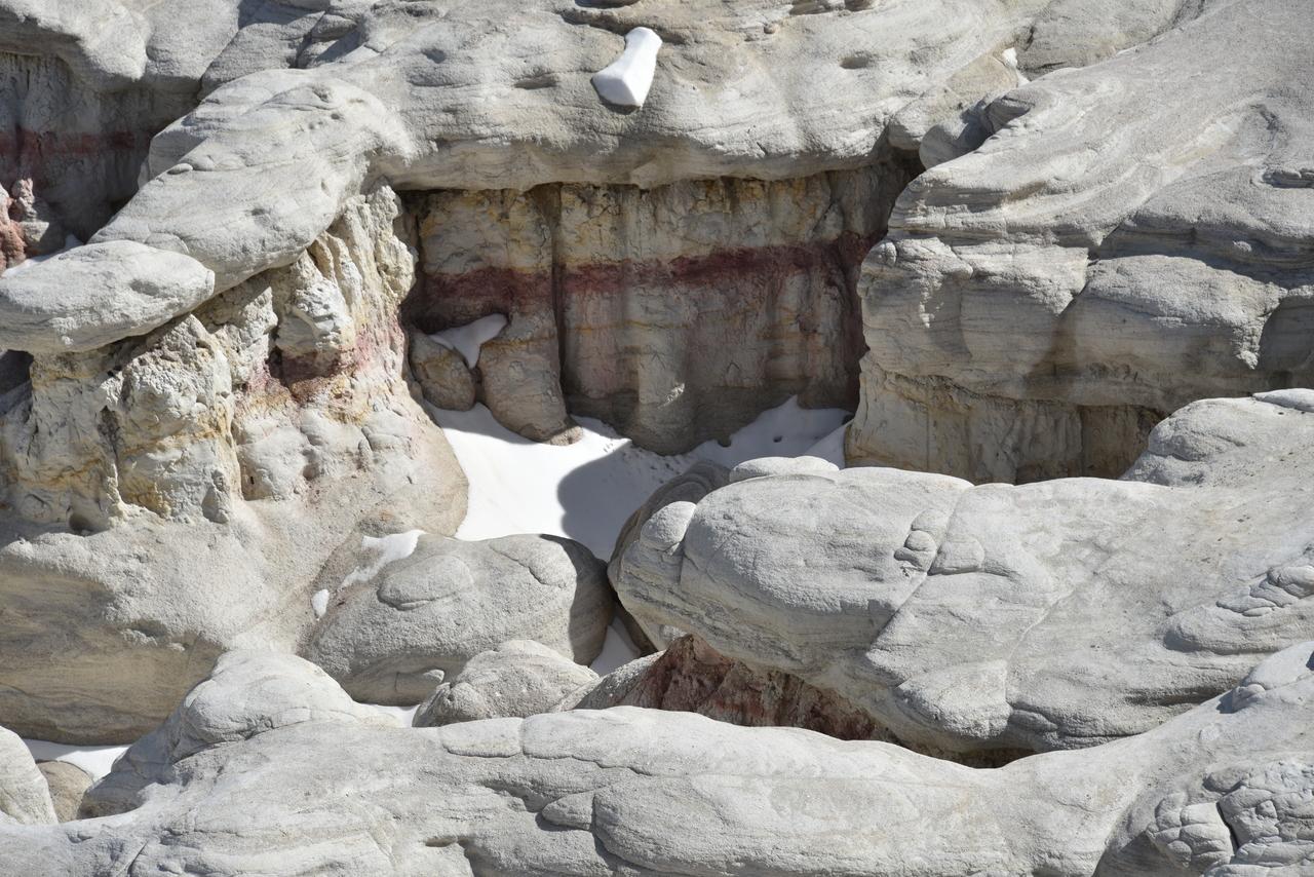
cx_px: 657
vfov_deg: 7.2
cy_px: 438
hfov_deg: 10.8
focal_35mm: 190
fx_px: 6936
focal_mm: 190
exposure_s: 1/400
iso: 100
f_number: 9
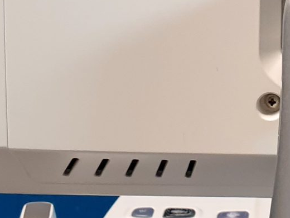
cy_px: -177
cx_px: 368
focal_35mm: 128
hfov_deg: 14.8
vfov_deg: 10.8
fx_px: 1072
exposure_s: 1/50
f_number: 2.4
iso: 200
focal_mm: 4.3
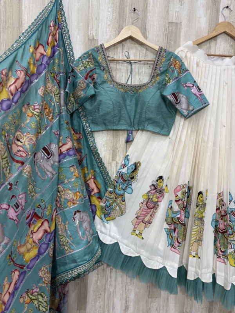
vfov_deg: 67.3
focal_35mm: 26
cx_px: 118
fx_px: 235
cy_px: 156
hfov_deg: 53.1
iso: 100
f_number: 1.6
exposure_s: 1/100
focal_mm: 6
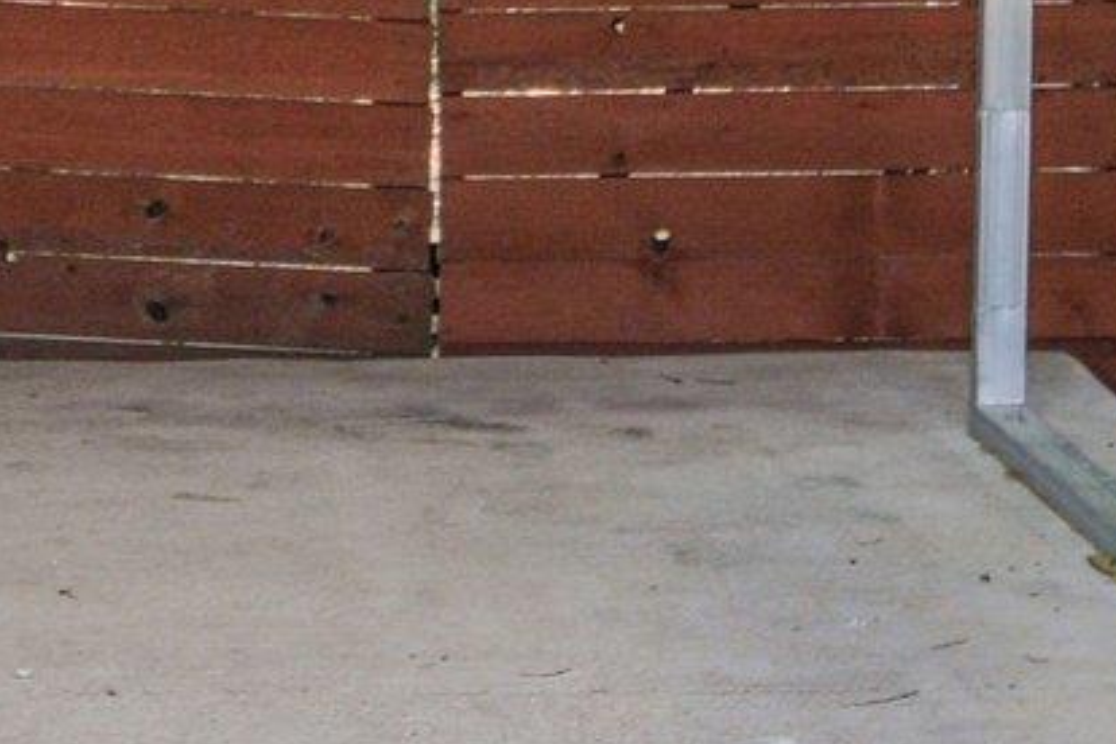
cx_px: 78
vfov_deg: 7.5
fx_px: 5518
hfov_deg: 11.5
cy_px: -597
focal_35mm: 178
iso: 400
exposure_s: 1/125
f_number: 8
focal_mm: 24
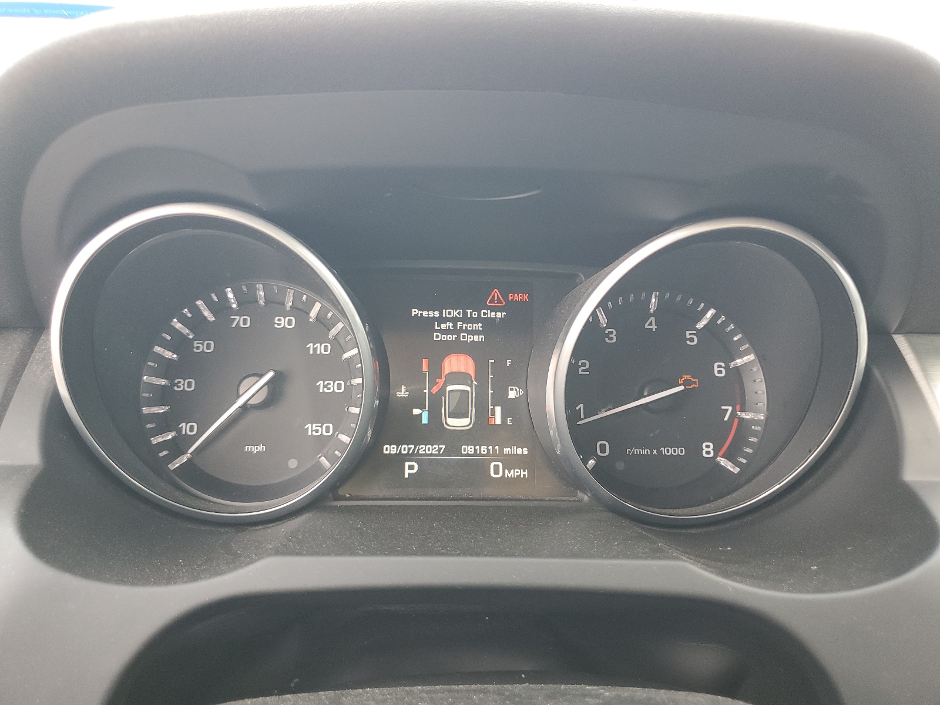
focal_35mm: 26
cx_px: 470
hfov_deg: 67.3
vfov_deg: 53.1
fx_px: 706
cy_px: 352
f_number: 1.5
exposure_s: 1/120
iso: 91
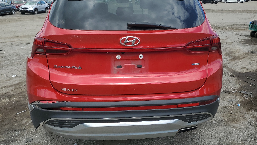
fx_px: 198
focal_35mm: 29
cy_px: 57
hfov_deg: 66.1
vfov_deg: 40.0
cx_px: 129
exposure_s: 1/2500
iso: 50
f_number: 1.5
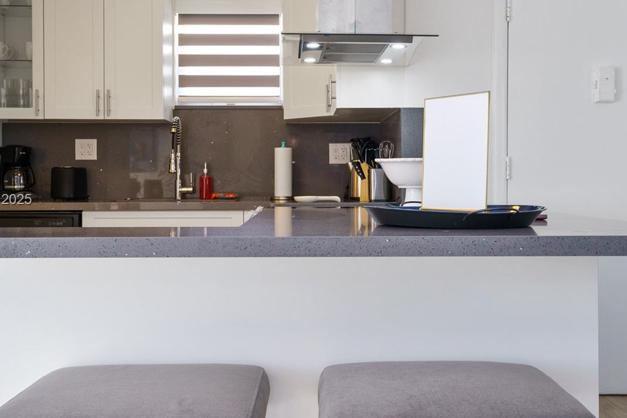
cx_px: 319
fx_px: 784
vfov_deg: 29.9
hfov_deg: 43.6
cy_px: 200
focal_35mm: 45
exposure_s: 1/25
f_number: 8
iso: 400
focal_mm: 30
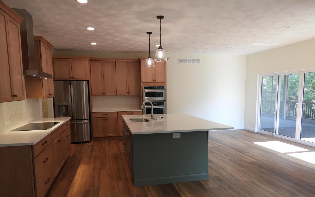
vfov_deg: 47.3
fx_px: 223
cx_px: 156
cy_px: 119
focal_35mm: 26
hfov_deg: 70.4
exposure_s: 1/30
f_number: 3.3
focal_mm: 4.3
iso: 100
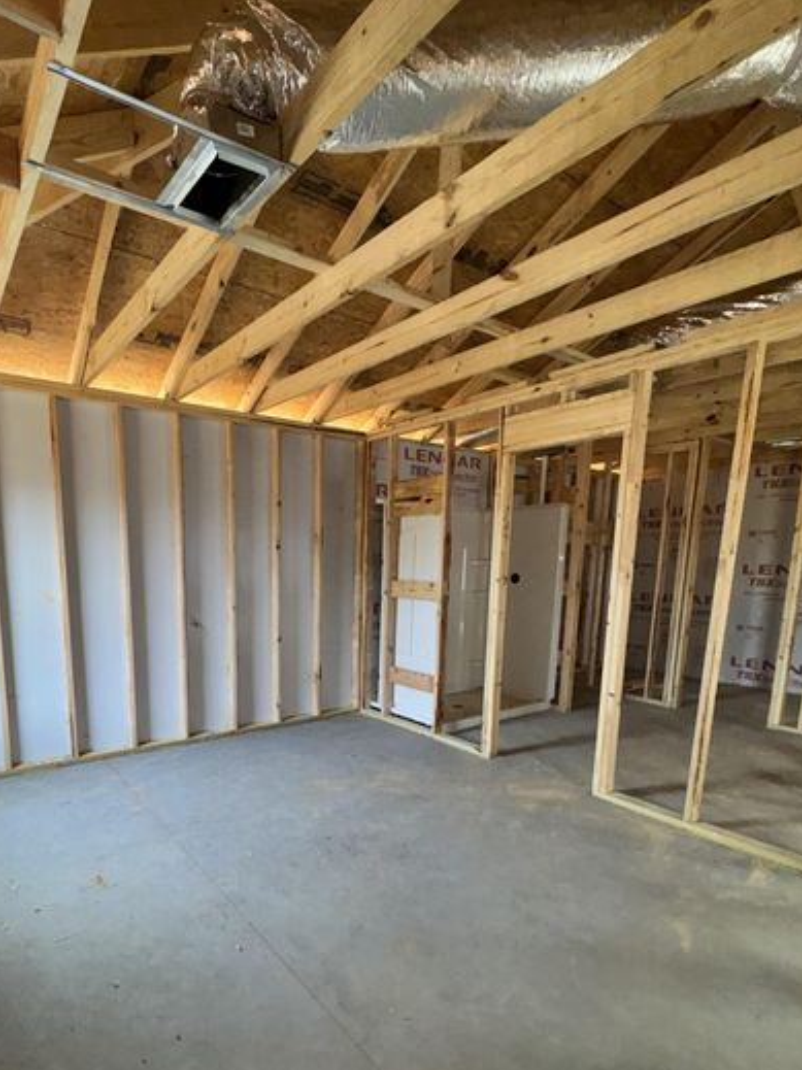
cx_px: 305
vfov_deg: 86.5
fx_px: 556
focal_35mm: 18
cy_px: 650
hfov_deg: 70.5
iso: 200
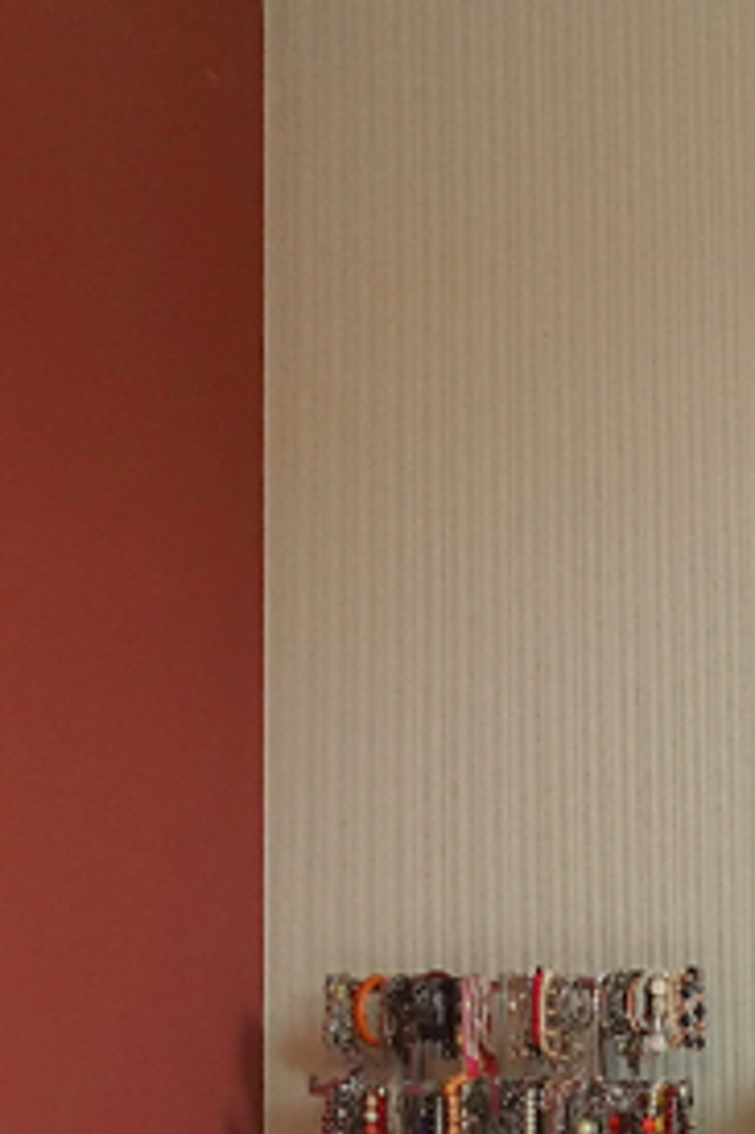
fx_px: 3716
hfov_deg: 11.6
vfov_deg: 16.8
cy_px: 1229
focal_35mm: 118
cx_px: 347
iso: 125
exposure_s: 1/30
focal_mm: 8.8
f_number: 2
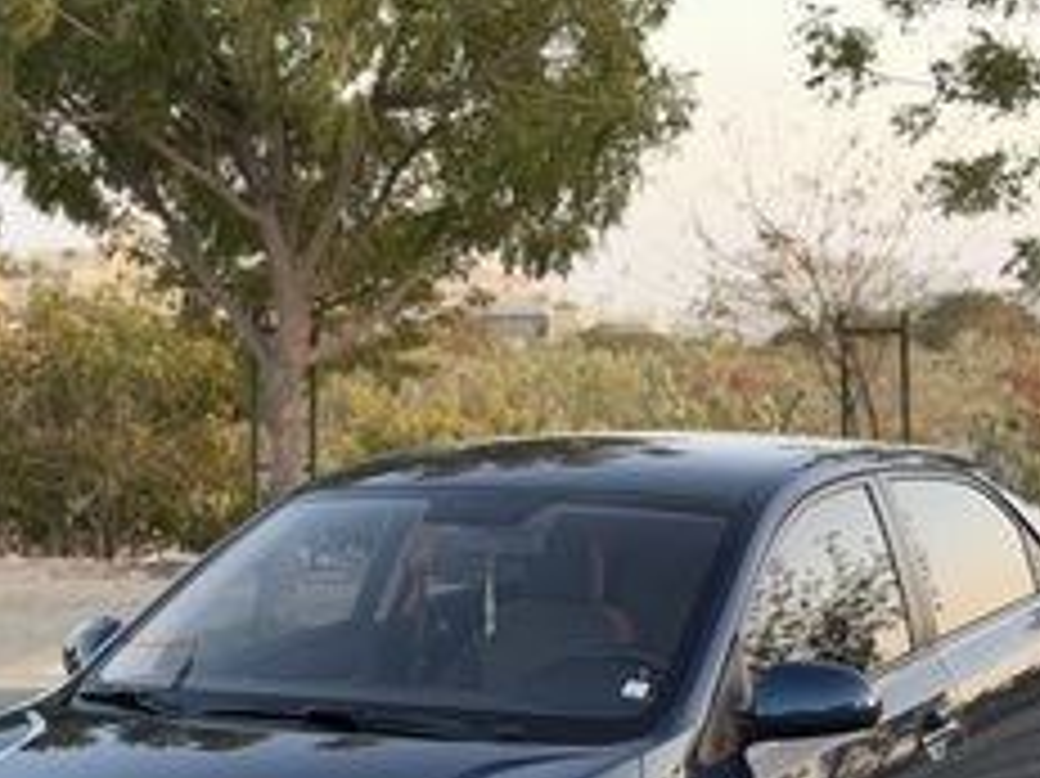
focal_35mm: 95
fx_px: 2853
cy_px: 717
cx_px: 515
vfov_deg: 15.3
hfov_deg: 20.7
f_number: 1.78
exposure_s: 1/174
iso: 80
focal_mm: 6.76
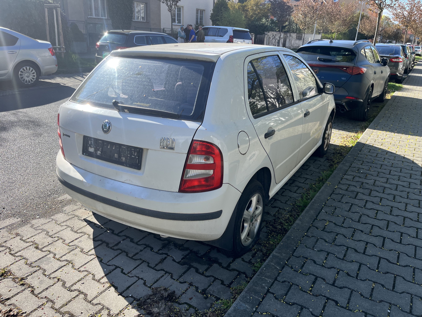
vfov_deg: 53.1
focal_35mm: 26
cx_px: 211
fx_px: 317
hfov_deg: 67.3
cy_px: 158
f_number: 1.6
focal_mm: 5.1
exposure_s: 1/1458
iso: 50
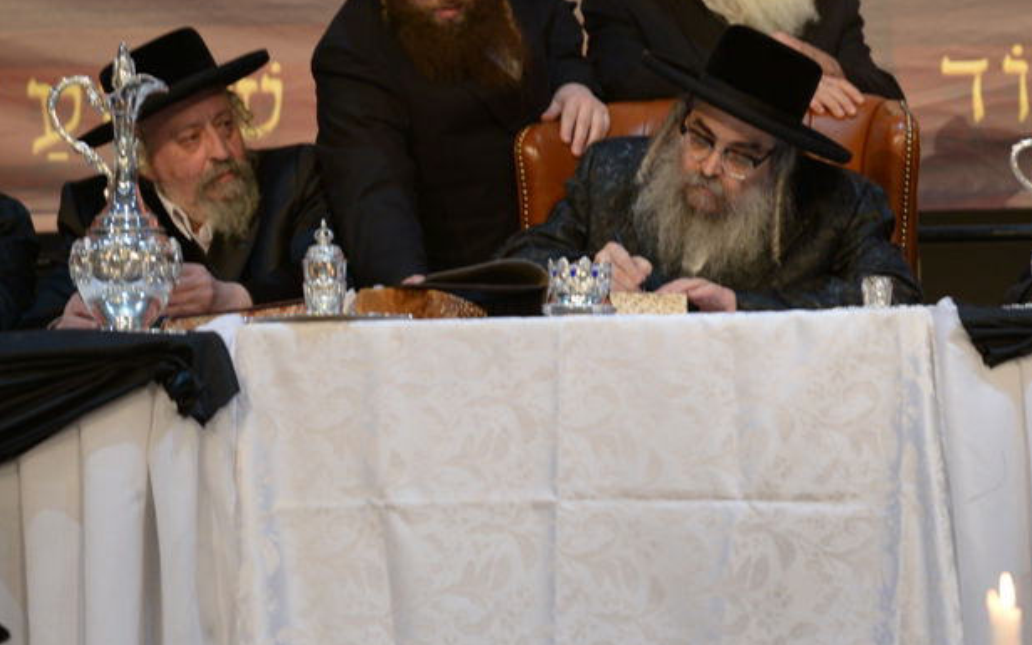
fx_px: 9534
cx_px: 682
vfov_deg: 3.9
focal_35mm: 339
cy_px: 178
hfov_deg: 6.2
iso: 1250
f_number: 2.8
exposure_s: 1/100
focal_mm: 200
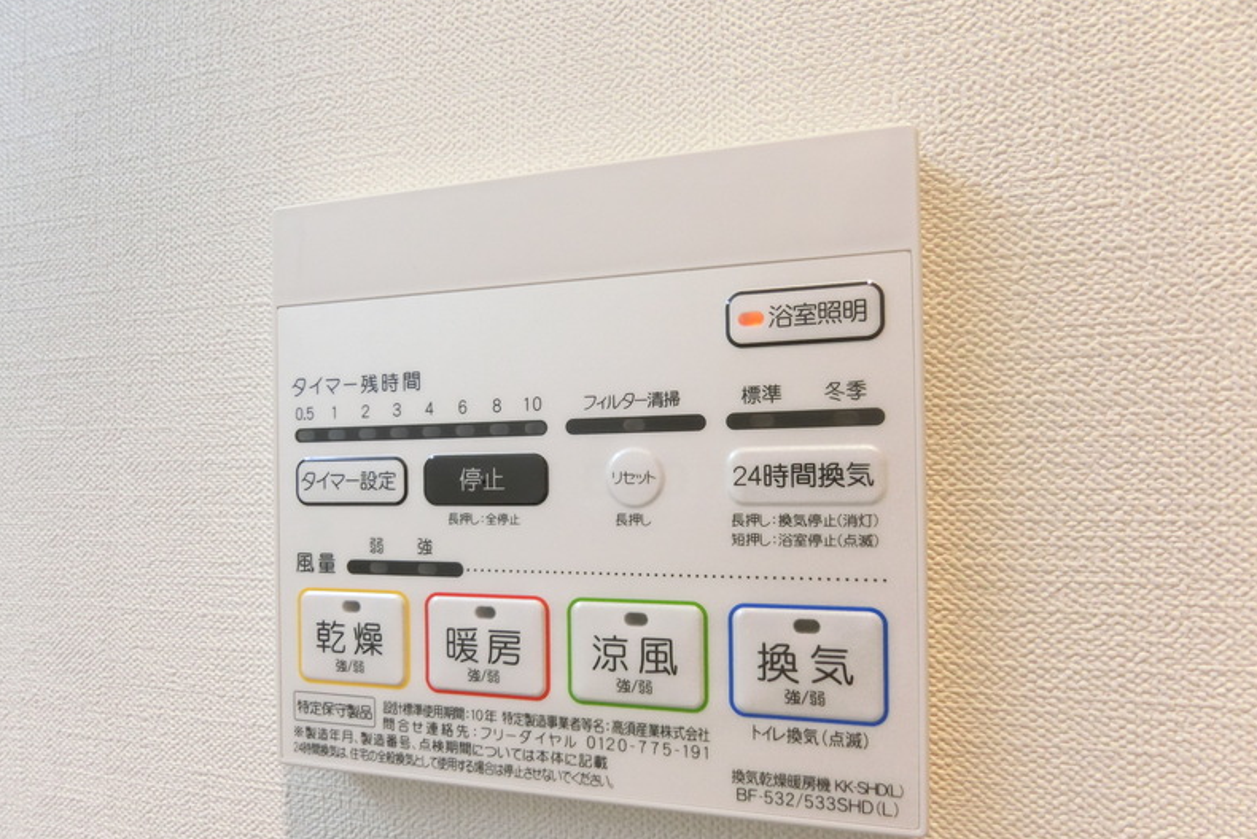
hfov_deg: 84.0
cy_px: 466
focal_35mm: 20
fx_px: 698
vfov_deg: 61.8
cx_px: 630
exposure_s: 1/100
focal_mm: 4.06
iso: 400
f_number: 2.7
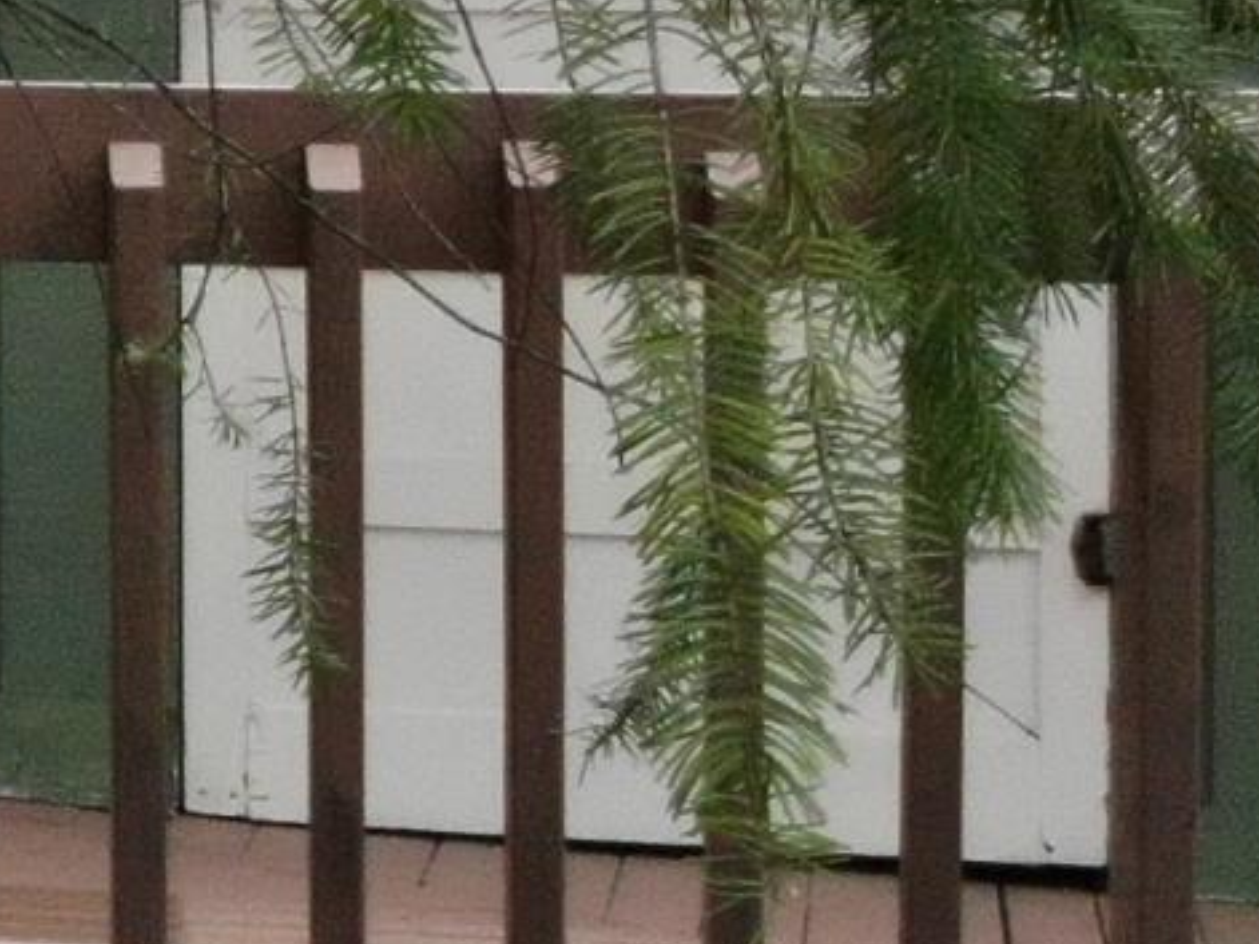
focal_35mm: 153
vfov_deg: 9.5
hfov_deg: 9.7
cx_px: -2604
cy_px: -225
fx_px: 5563
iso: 800
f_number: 2.8
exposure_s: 1/500
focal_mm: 4.5
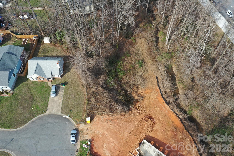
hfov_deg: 65.5
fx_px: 182
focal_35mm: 28
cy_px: 78
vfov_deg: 46.4
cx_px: 117
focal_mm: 10.26
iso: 100
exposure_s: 1/160
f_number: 6.3
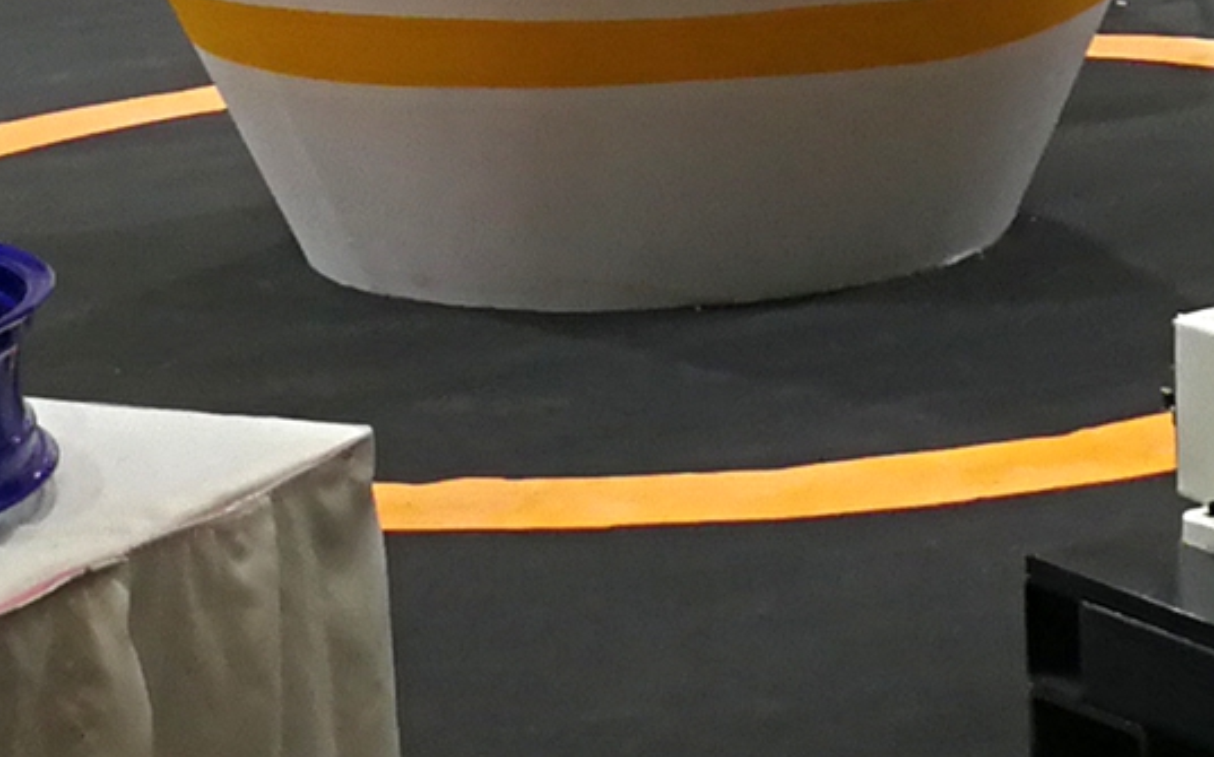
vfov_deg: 7.6
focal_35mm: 160
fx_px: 5291
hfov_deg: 12.9
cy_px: -1071
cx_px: 1198
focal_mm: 3.95
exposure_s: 1/50
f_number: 2.2
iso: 80
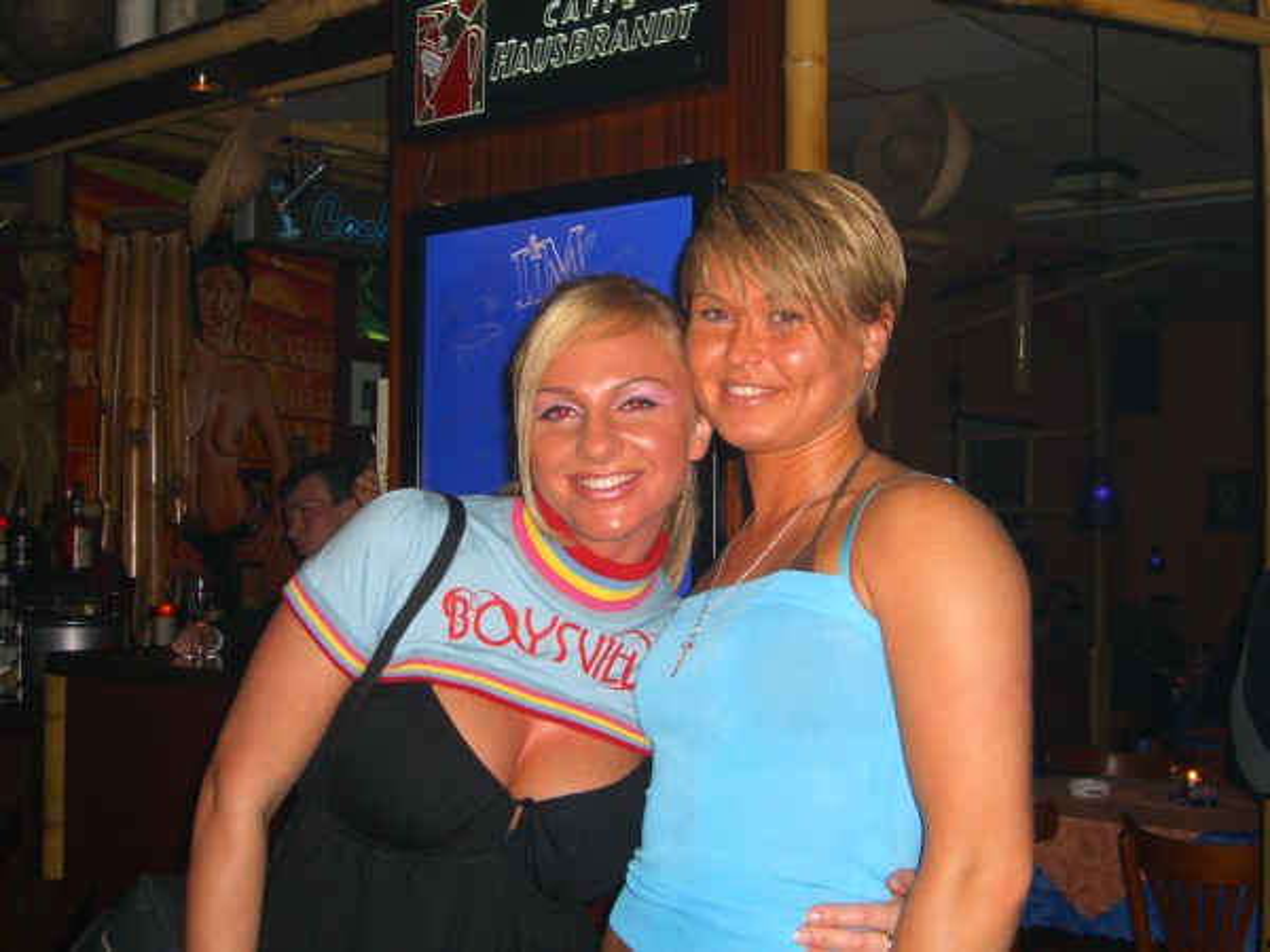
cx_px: 635
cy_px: 476
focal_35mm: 46
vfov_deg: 31.5
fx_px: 1688
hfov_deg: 41.2
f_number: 3.1
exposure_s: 1/60
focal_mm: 9.5
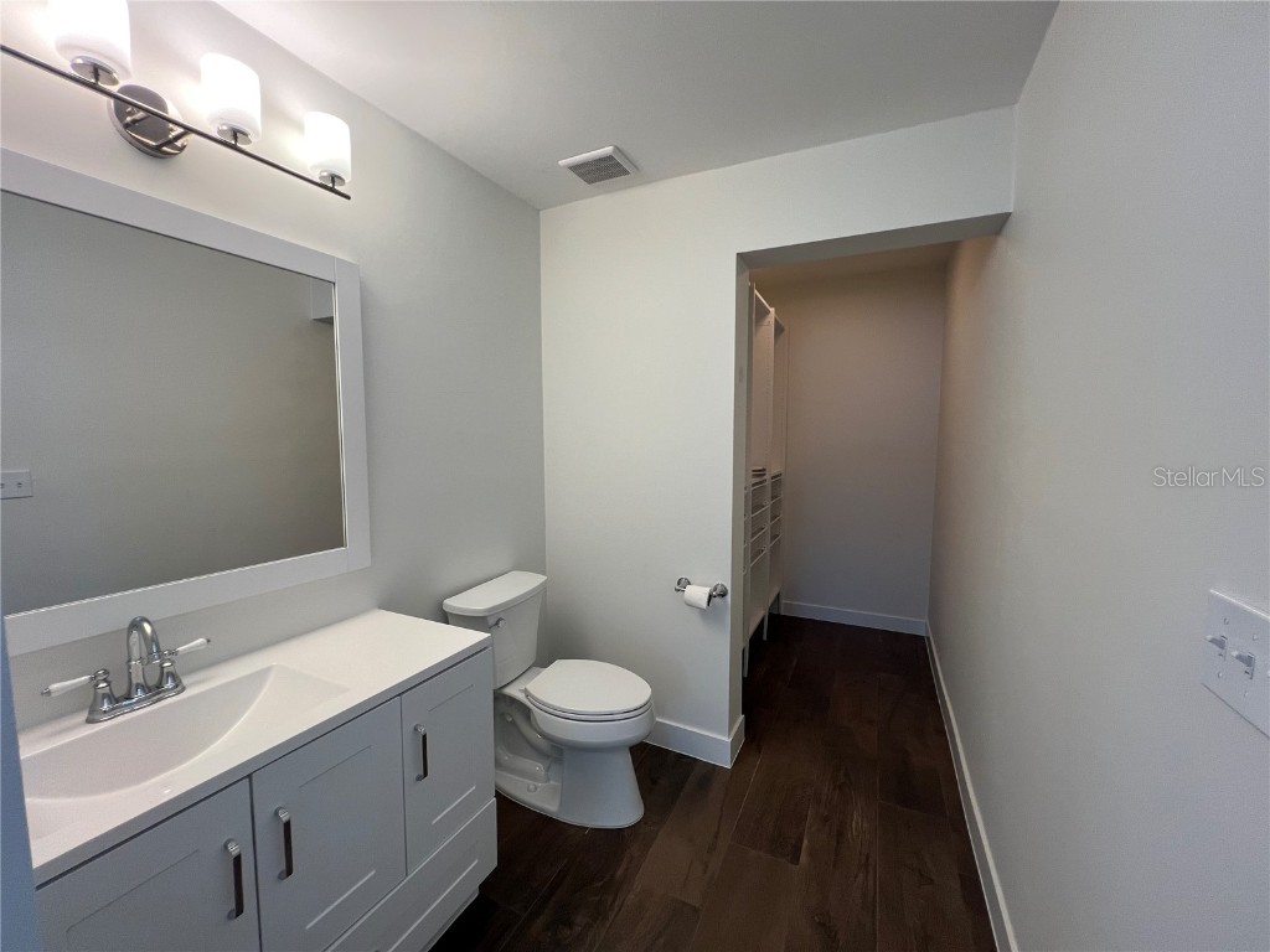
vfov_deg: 89.9
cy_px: 476
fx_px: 477
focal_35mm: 13
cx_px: 635
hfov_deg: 106.2
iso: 100
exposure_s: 1/120
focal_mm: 1.57
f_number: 1.8
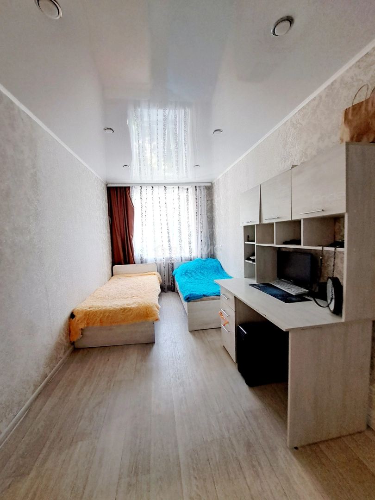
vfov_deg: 106.2
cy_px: 250
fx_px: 188
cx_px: 188
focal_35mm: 13
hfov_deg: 89.9
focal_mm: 1.74
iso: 100
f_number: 2.2
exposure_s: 1/50
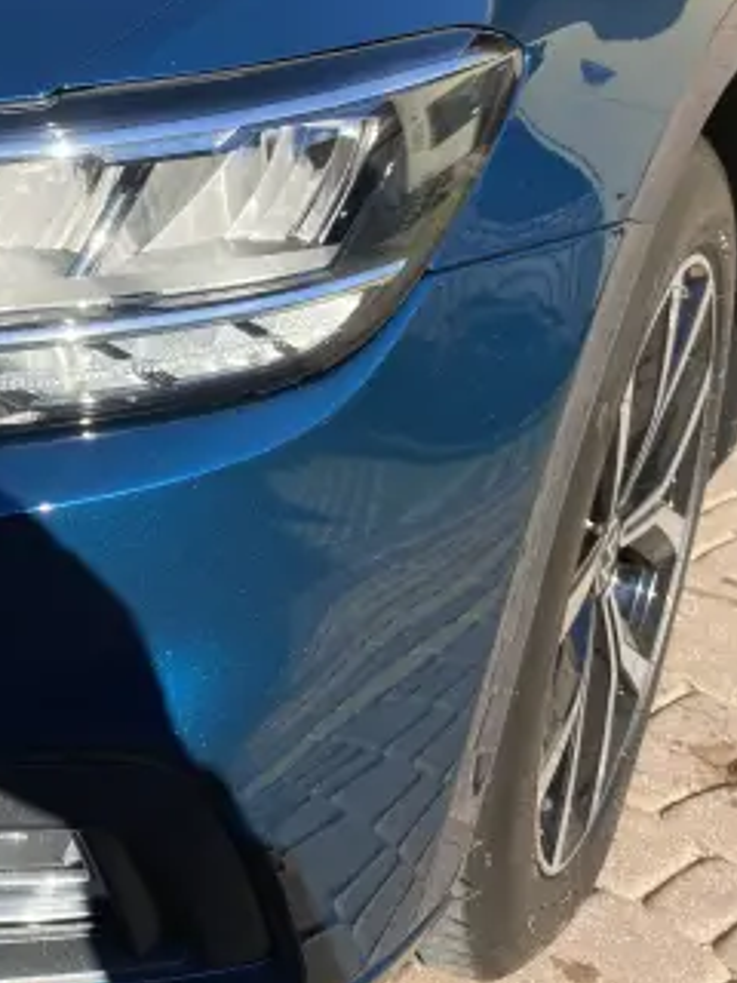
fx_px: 1476
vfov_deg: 36.1
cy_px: 267
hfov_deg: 26.1
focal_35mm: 52
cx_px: -58
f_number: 1.8
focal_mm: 4.25
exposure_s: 1/1779
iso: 32
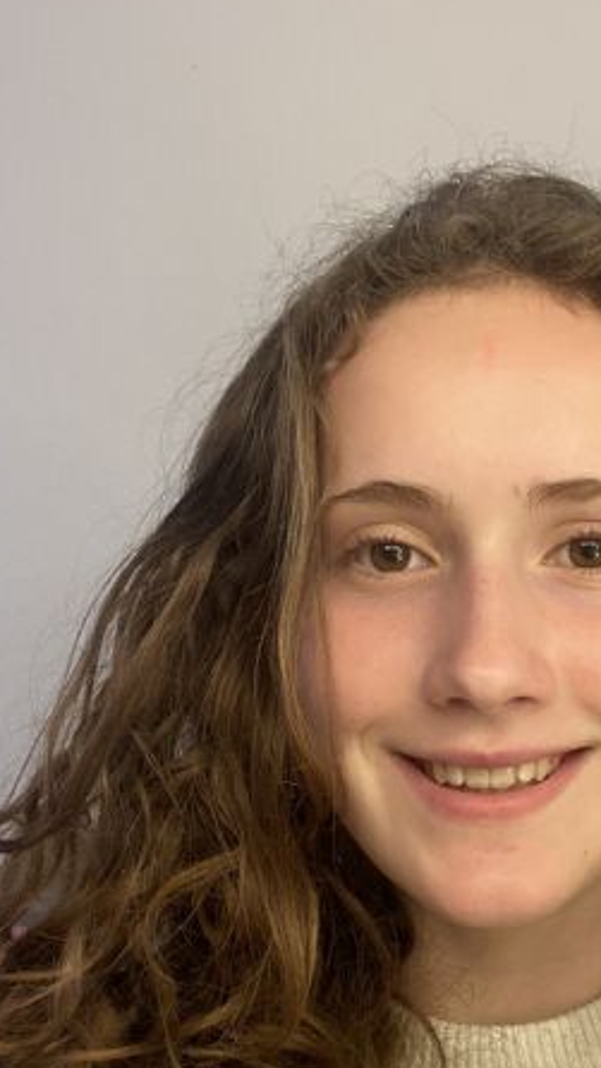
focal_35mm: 44
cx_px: 472
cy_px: 649
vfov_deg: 46.1
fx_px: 1246
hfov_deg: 26.7
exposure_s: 1/50
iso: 100
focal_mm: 2.71
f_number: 2.2
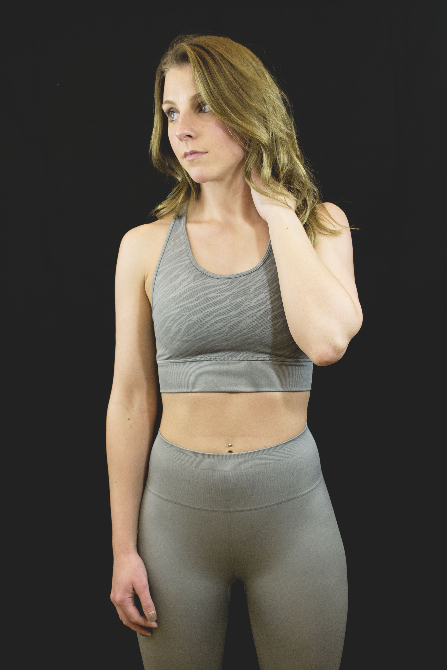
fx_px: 726
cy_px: 335
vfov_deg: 49.6
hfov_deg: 34.2
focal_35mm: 39
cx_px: 224
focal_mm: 26
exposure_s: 1/40
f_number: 5.6
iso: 400
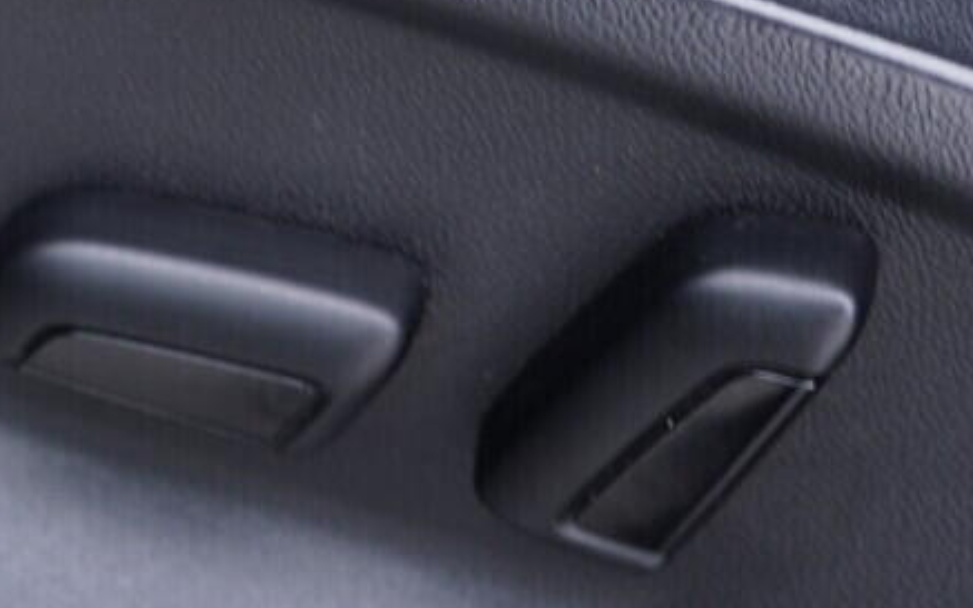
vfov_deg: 14.9
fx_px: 2280
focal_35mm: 86
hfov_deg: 23.3
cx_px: 47
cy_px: -3
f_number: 2.8
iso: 250
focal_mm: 24
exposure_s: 1/40
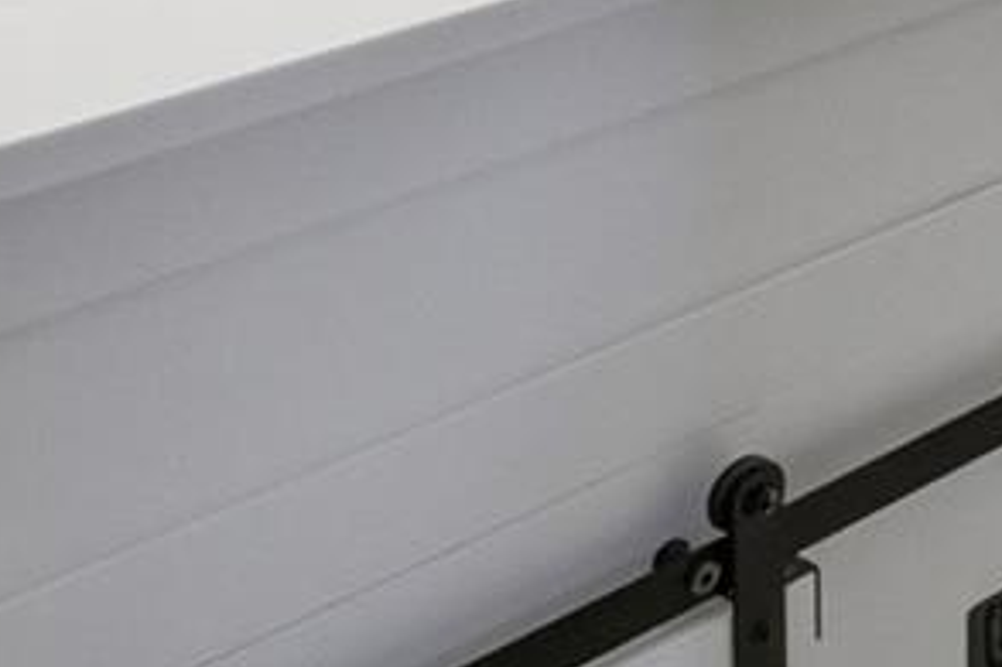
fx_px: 2281
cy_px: -840
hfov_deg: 17.8
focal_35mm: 82
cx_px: 1970
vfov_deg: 13.2
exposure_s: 1/30
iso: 320
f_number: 9
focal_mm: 10
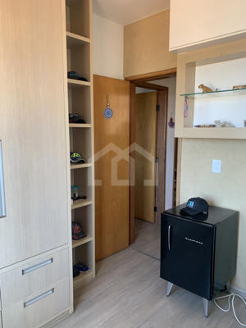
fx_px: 246
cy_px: 164
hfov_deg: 53.1
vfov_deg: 67.3
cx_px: 123
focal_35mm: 26
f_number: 1.8
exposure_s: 1/94
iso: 100
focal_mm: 4.25
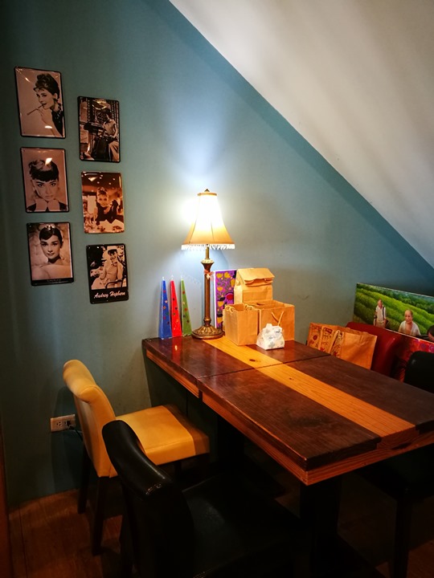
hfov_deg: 51.4
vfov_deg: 65.3
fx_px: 451
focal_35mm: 27
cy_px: 289
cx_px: 217
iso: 320
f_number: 2.2
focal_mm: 4.5
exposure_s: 1/24
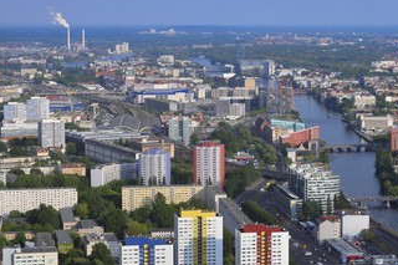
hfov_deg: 19.4
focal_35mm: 105
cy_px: 157
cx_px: 238
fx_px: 1160
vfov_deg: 13.0
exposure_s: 1/200
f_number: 8
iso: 200
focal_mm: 80
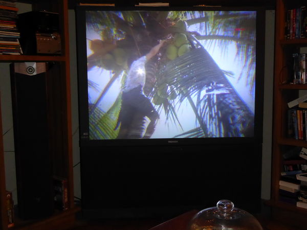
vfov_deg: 34.3
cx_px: 154
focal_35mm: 42
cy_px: 115
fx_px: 372
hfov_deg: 44.8
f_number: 3.8
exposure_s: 1/60
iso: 800
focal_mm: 7.2
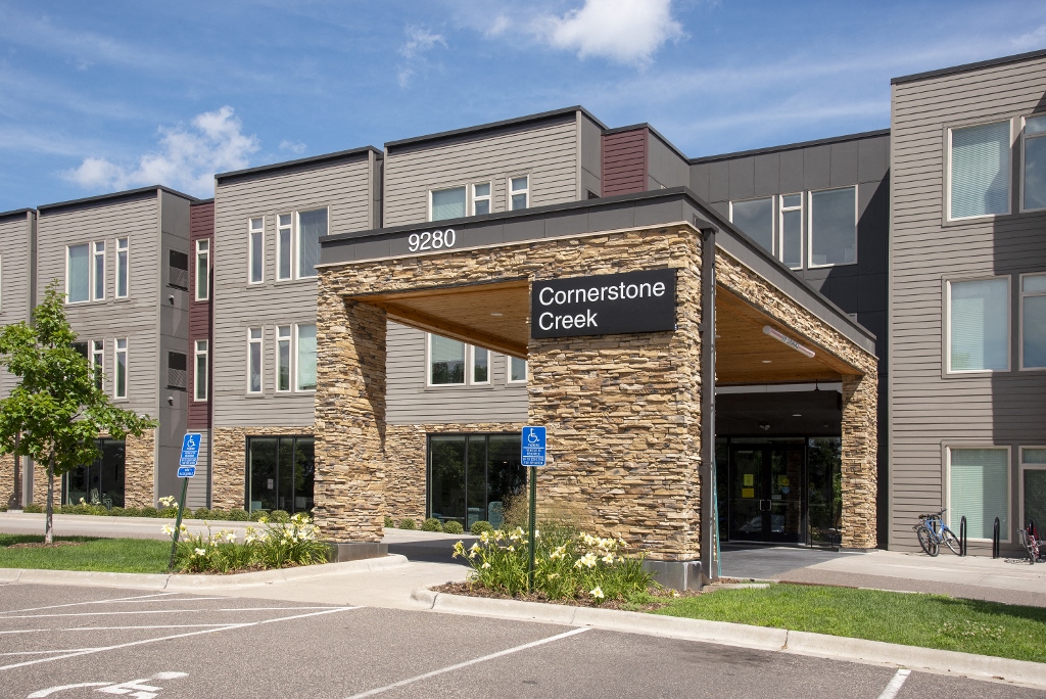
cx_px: 523
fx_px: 988
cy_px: 350
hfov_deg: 55.8
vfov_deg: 38.9
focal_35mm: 34
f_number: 9
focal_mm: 34
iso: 200
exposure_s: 1/320
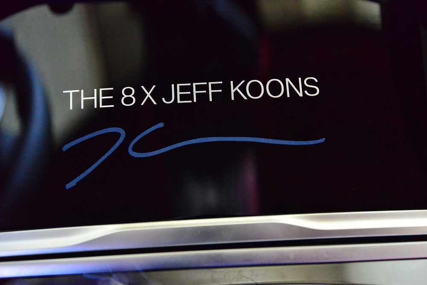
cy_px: 142
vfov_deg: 37.9
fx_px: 415
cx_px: 214
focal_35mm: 35
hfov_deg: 54.4
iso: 6400
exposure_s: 1/15
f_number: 4
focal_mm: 35
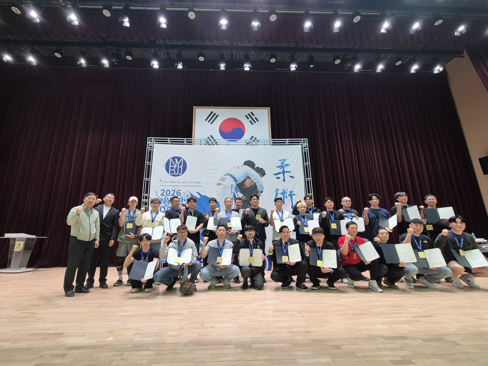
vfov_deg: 85.7
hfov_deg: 102.0
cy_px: 189
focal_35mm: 14
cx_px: 237
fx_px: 197
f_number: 2.2
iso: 125
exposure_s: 1/54
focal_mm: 2.2
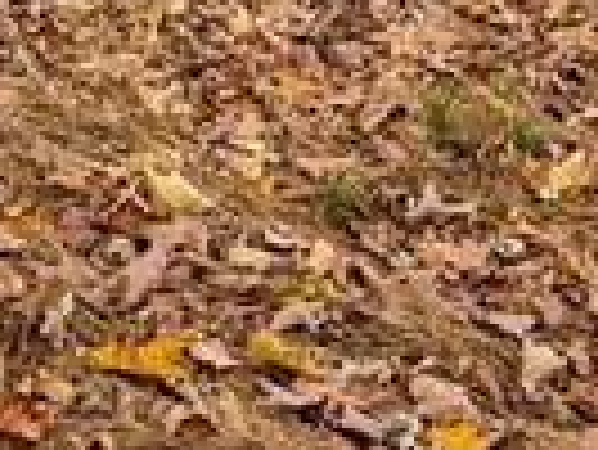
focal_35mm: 184
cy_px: -616
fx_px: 3182
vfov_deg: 7.6
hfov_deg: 10.7
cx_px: 555
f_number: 1.68
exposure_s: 1/840
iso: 22
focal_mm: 6.9
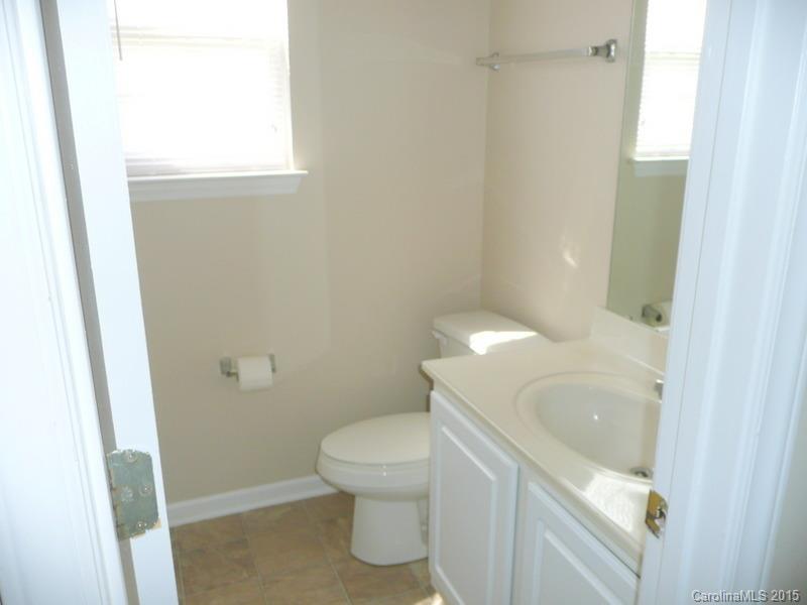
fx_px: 653
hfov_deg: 63.4
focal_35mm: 28
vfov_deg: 49.7
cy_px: 302
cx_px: 404
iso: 100
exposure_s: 1/30
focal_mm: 4.6
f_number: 3.3
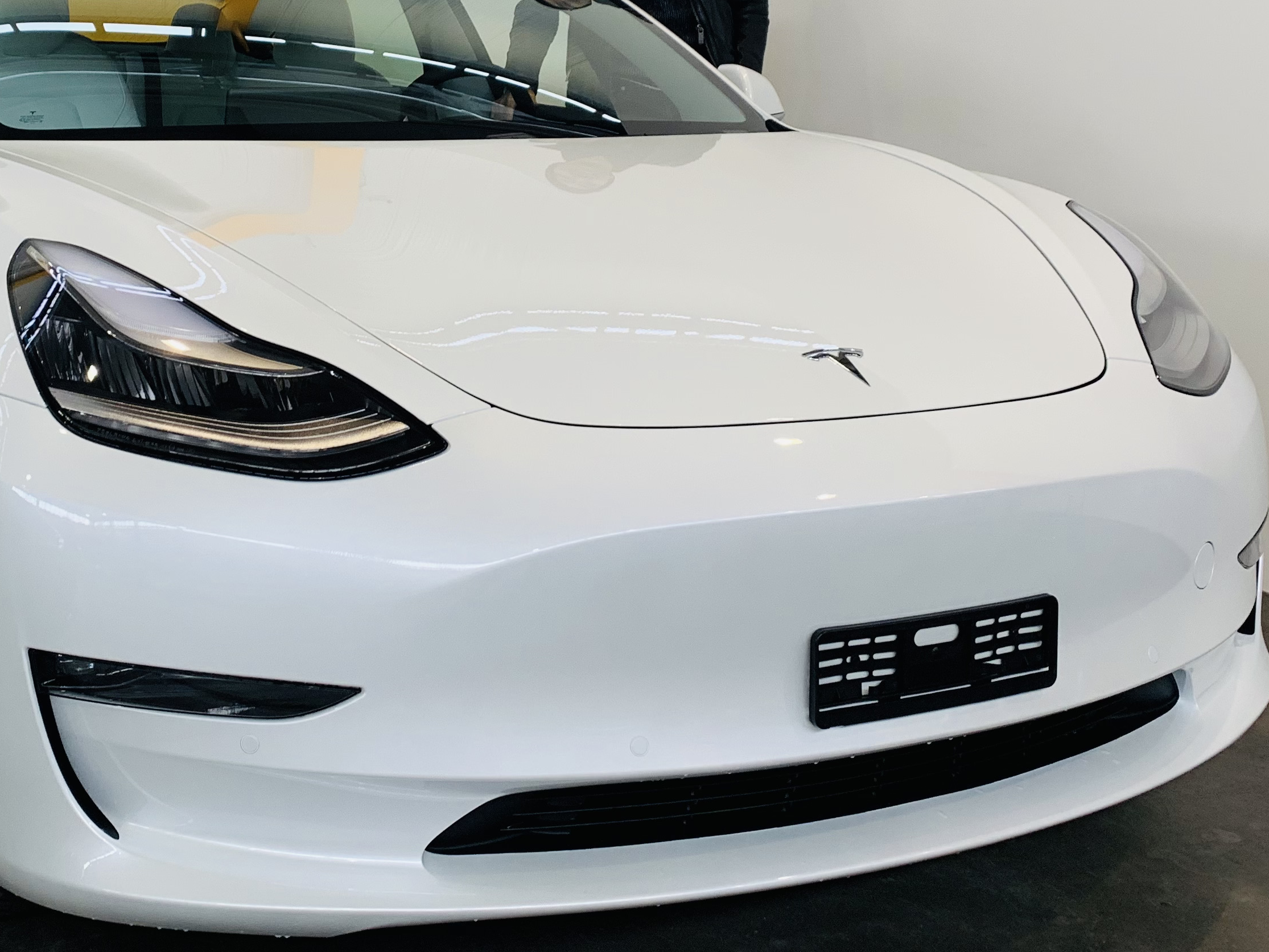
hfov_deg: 40.0
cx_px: 430
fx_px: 1723
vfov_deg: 30.2
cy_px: 193
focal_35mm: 47
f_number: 1.8
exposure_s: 1/50
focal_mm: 4.25
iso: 50
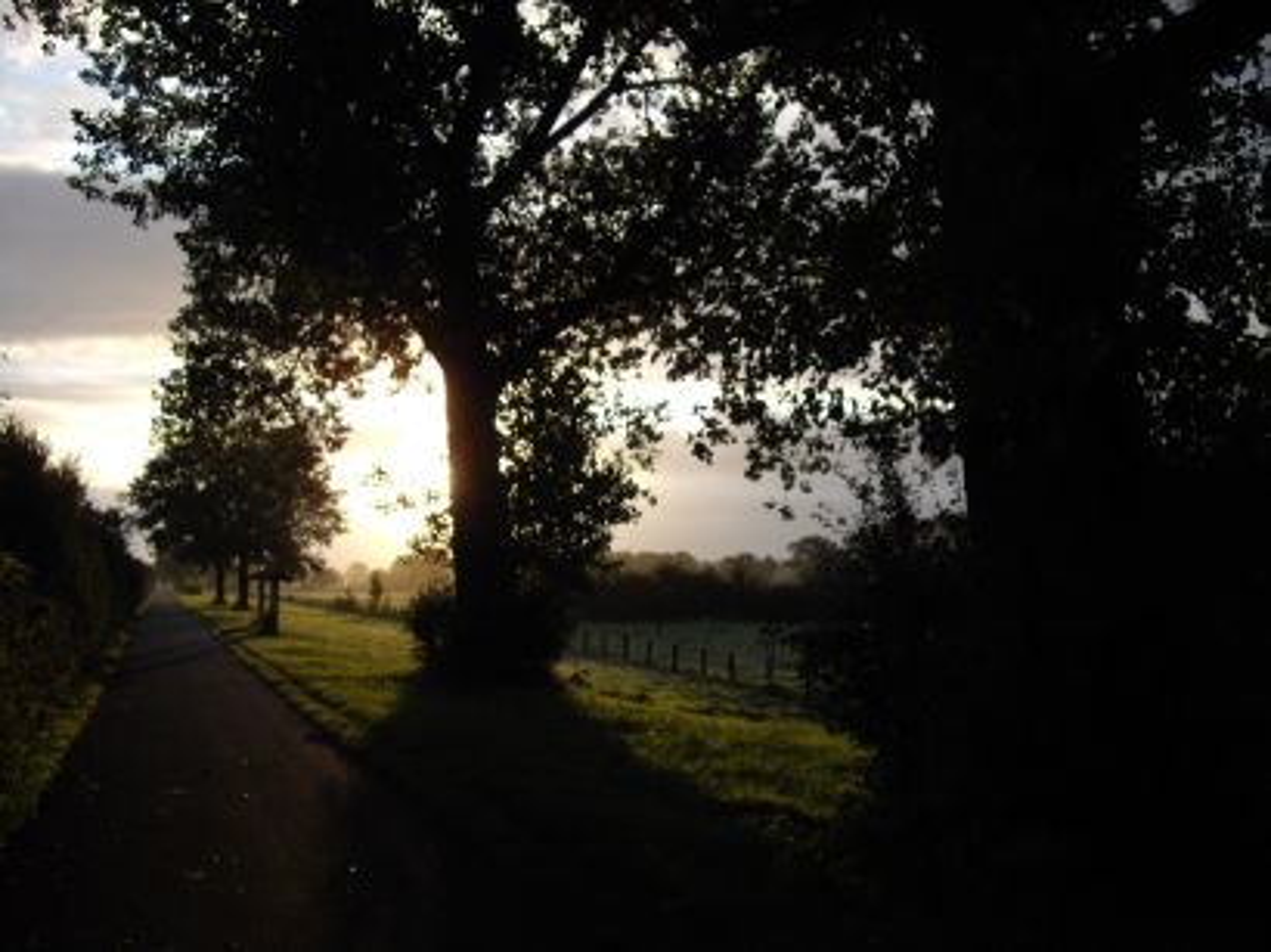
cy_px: 476
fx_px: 1394
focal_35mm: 38
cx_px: 636
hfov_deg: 49.0
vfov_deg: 37.7
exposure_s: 1/320
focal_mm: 7.9
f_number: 2.8
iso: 64
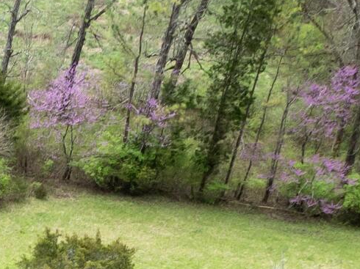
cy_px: 767
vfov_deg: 8.6
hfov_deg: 11.9
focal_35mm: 147
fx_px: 1528
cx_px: -365
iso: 110
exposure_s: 1/50
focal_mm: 12.29
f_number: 2.8
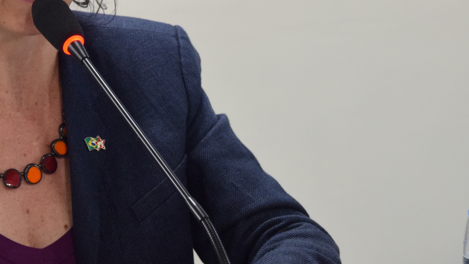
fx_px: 4614
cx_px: 52
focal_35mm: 371
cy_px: 0
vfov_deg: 3.3
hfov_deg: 5.8
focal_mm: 125
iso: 1600
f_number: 5.6
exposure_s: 1/50
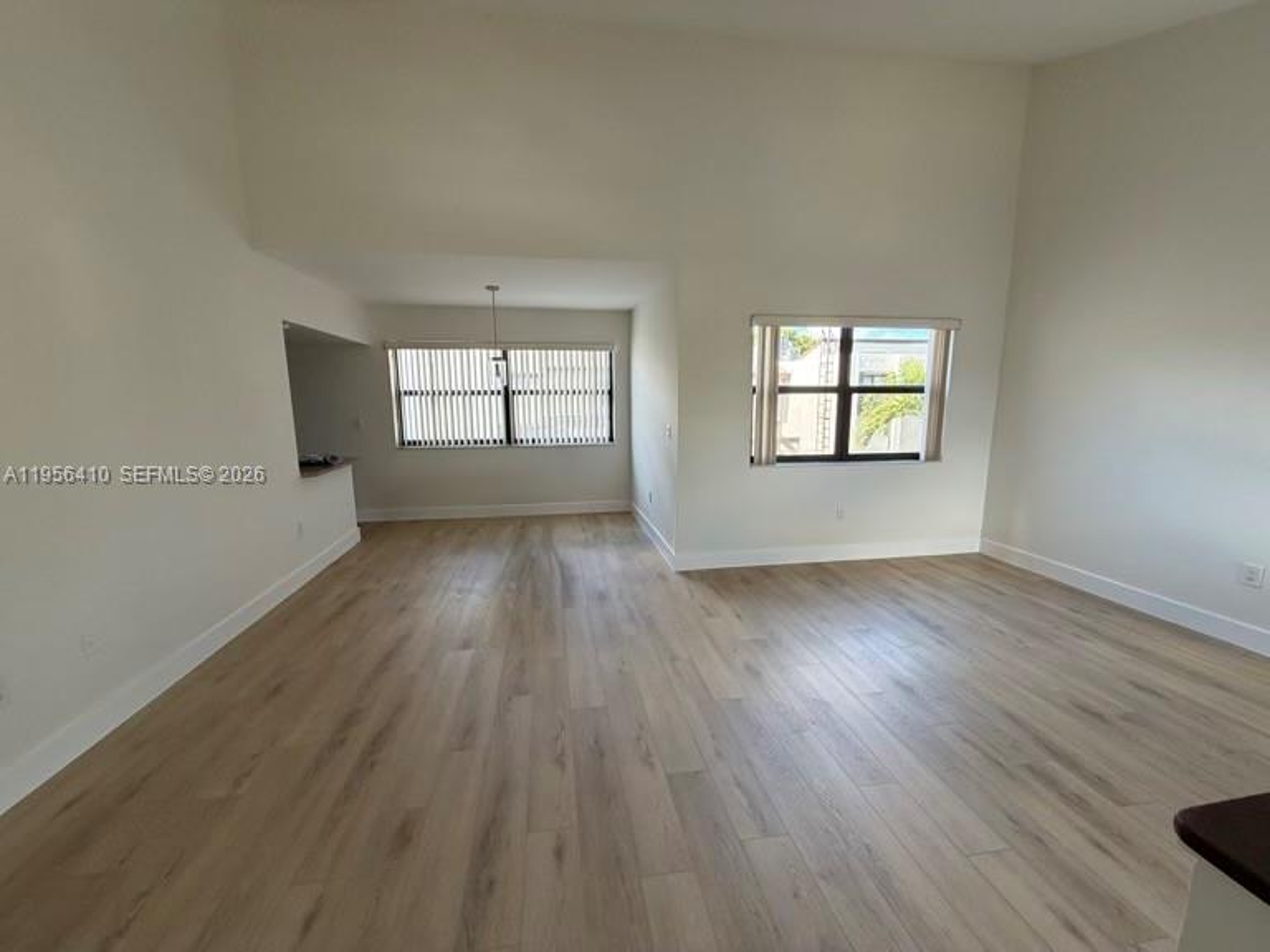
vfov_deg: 85.7
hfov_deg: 102.1
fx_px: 514
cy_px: 476
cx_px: 635
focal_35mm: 14
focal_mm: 2.22
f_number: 2.2
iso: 125
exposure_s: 1/121
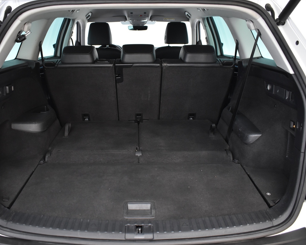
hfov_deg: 57.0
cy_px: 124
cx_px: 136
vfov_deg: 47.1
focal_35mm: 31
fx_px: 281
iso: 1600
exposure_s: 1/30
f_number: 3.5
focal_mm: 18
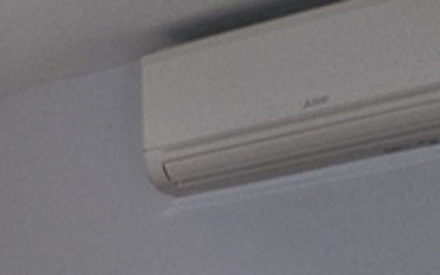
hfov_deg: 16.0
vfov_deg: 8.9
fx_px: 1463
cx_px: -174
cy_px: 804
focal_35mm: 122
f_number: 1.8
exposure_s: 1/10
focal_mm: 5.4
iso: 125
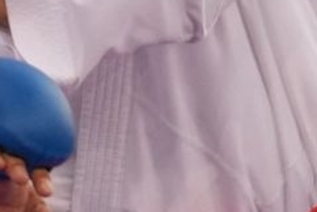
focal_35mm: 2229
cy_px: 243
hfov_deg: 0.9
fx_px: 19651
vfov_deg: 0.6
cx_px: 60
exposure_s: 1/1000
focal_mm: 200
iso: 2000
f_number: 2.8
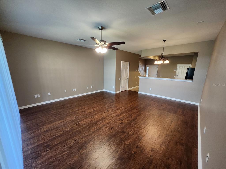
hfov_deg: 106.2
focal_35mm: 13
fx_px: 85
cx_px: 113
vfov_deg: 89.9
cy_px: 84
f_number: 2.2
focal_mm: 1.74
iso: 400
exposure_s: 1/60
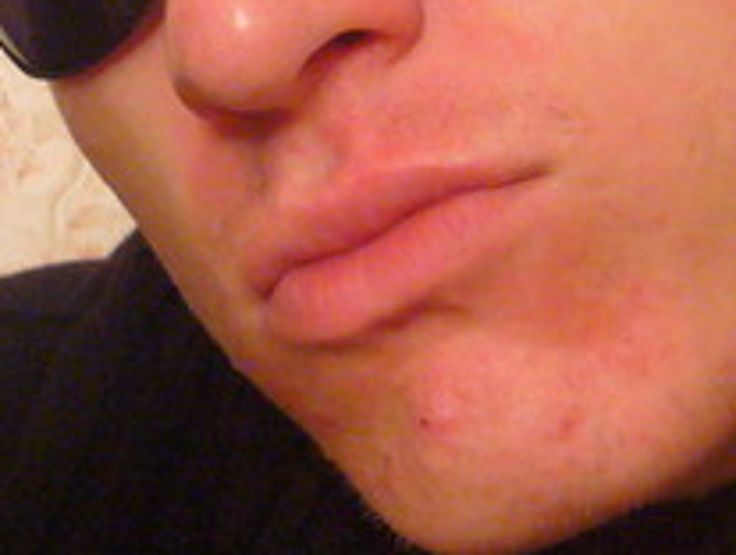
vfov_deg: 9.4
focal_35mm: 157
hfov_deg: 12.5
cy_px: -14
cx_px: 164
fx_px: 3344
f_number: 2.8
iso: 200
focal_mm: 5.8
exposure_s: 1/8
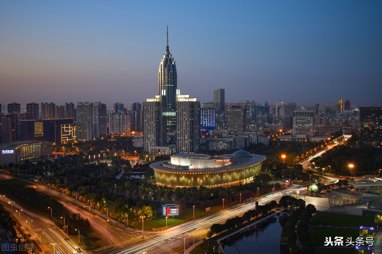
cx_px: 191
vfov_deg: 34.2
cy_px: 127
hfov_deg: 49.6
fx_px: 414
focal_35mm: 39
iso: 100
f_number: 4
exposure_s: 1/1.3
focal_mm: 26
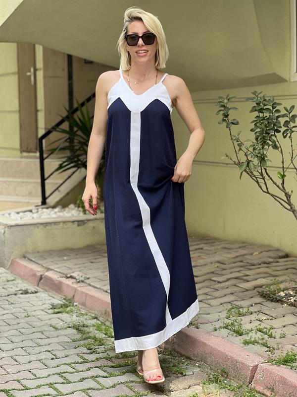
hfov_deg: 19.1
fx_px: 881
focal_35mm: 77
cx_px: 148
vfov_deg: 25.3
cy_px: 198
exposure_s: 1/121
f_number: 2.8
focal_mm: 9
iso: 50
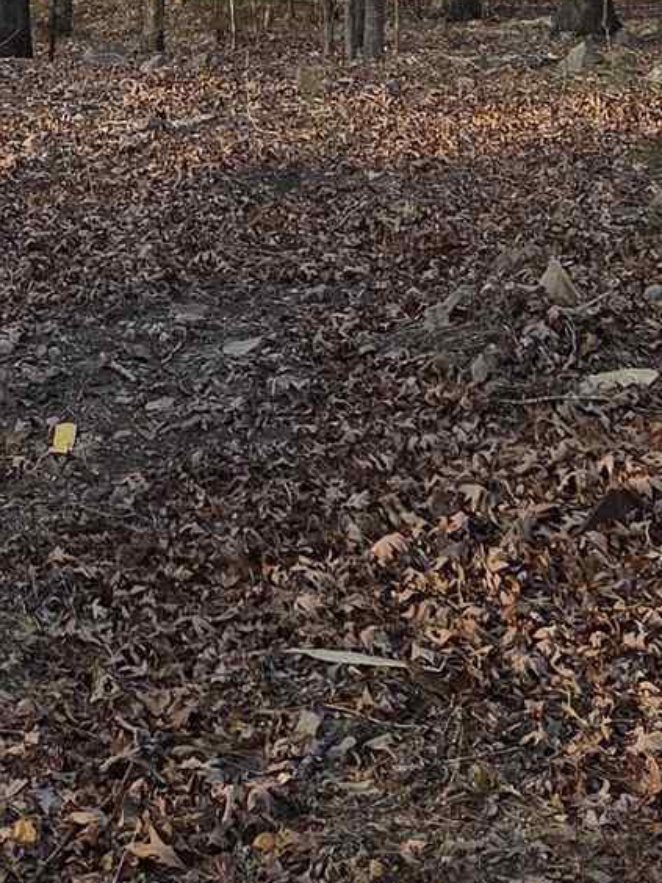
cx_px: 23
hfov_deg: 15.5
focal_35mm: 94
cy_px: -446
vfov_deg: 18.5
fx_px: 2397
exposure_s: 1/1053
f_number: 1.8
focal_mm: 5.4
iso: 80
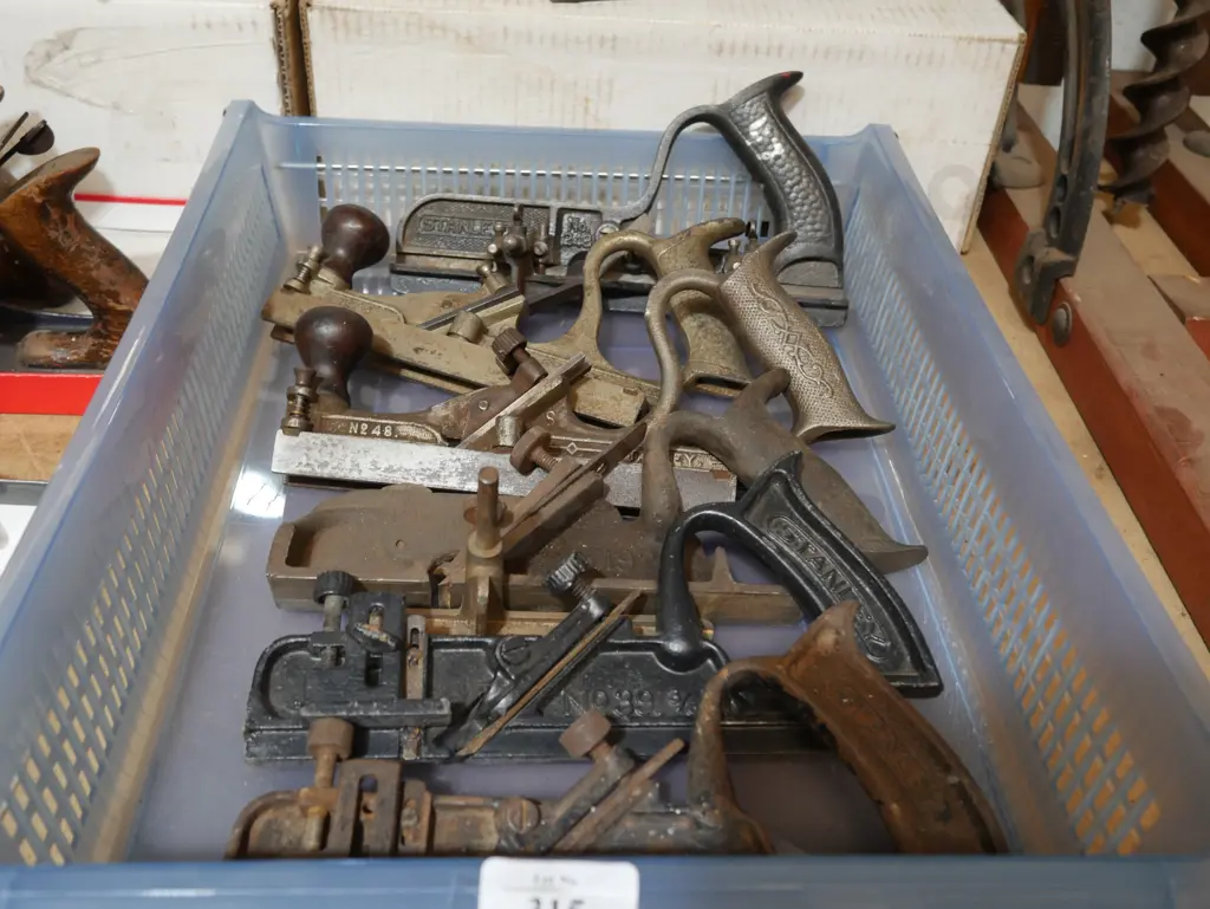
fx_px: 1189
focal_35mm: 34
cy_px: 454
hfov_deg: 53.9
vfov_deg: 41.8
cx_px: 605
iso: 500
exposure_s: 1/60
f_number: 4
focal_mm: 17
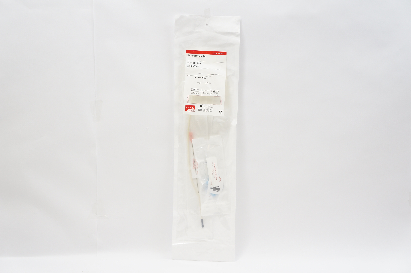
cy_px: 136
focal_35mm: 44
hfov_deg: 45.0
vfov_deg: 30.8
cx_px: 206
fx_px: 496
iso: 400
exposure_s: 1/80
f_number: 5
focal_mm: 29
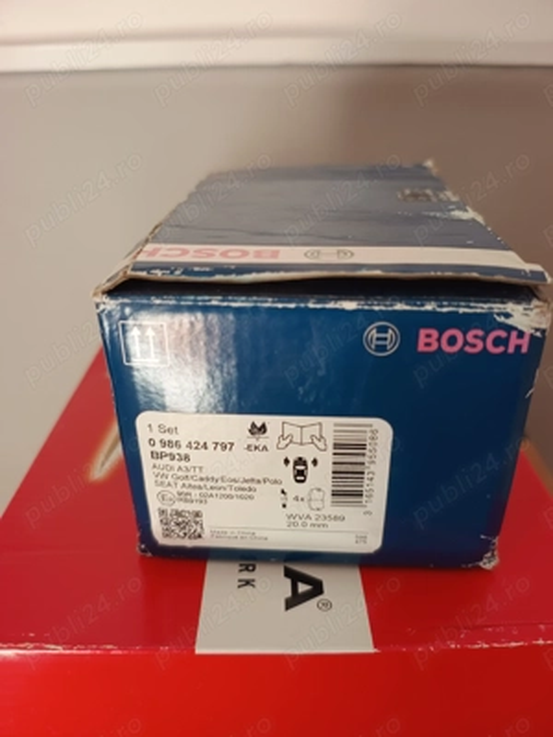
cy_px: 368
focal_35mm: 24
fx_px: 511
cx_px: 276
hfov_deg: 56.8
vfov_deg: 71.6
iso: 219
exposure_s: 1/100
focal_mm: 5.89
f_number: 1.4
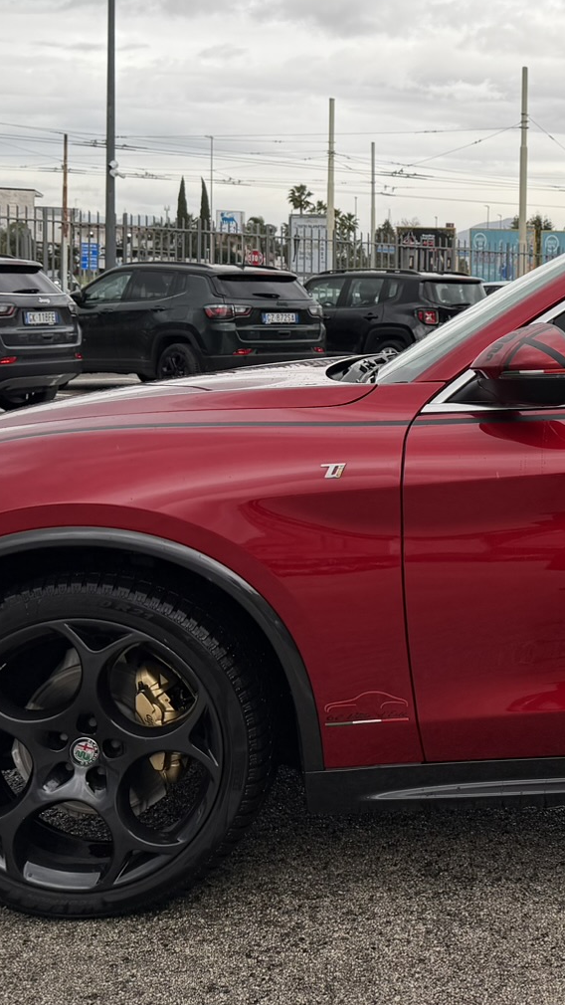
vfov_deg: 39.0
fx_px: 1412
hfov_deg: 20.7
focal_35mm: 53
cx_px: 726
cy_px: 395
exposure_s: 1/622
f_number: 1.78
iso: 80
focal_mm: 6.76
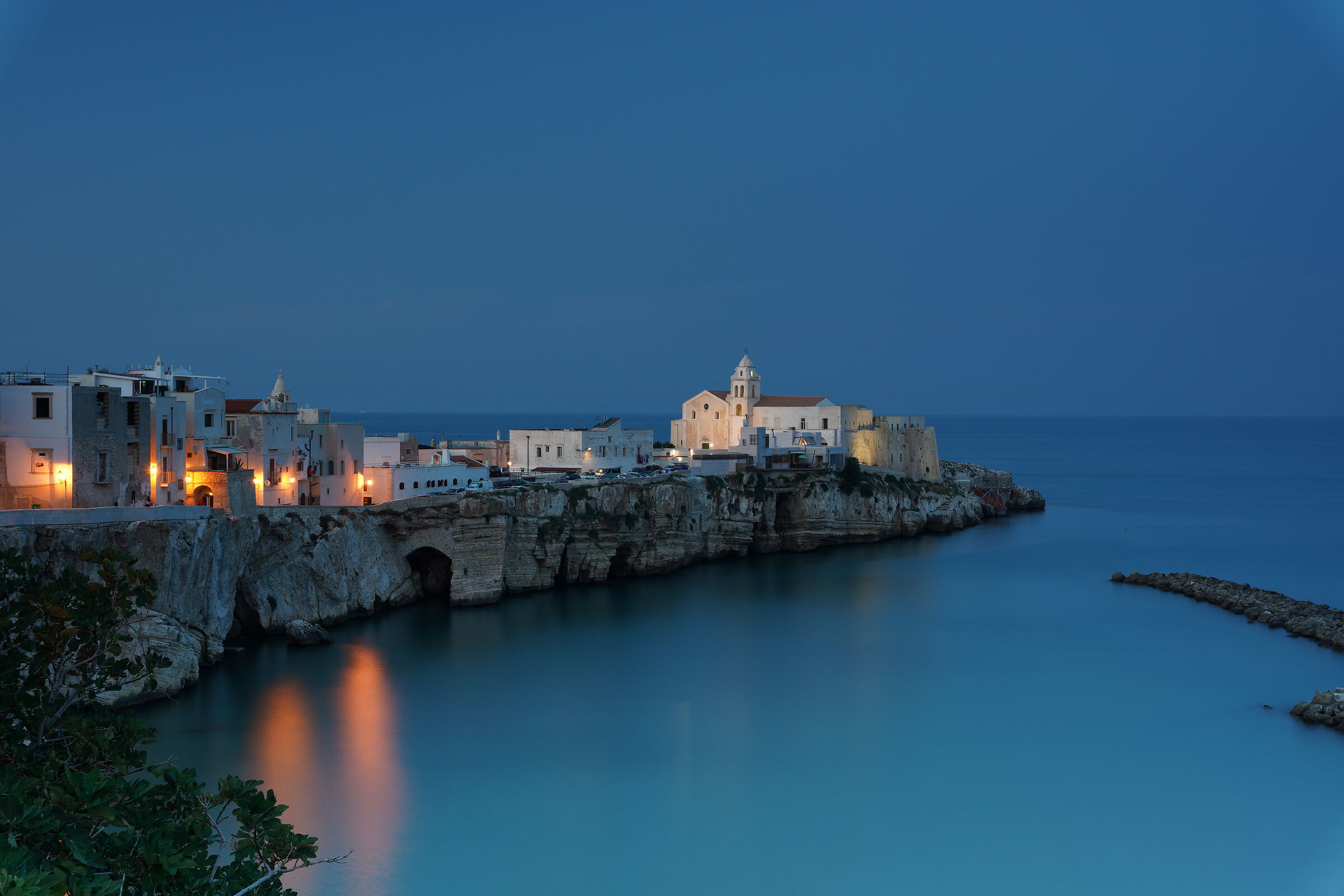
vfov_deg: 31.1
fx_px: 1613
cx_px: 672
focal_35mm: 43
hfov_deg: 45.2
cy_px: 448
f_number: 9
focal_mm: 43.2
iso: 100
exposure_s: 30
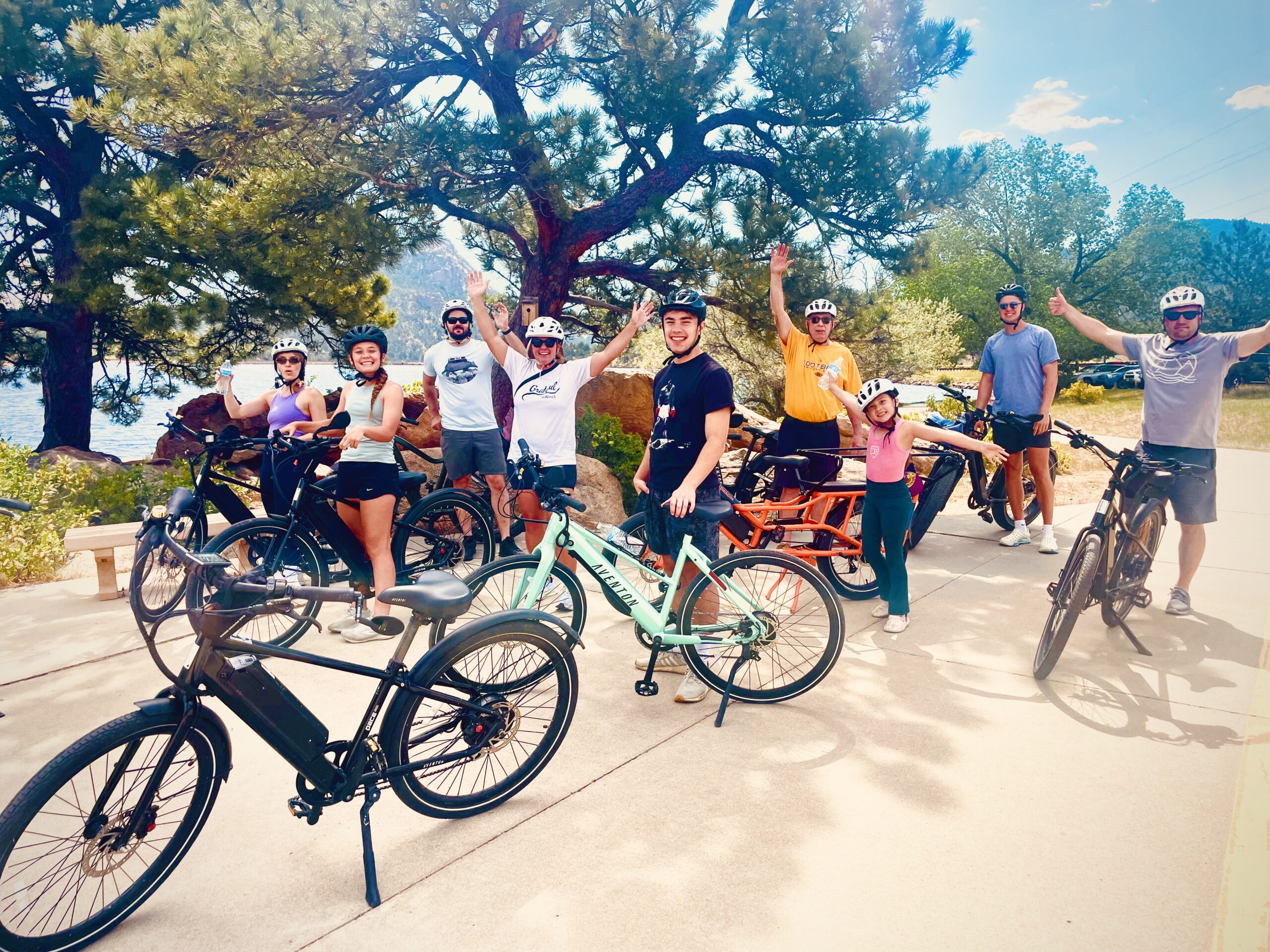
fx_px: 954
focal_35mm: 26
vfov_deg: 53.1
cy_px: 476
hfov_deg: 67.3
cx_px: 635
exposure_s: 1/1855
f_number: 1.6
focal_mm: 4.2
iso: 32
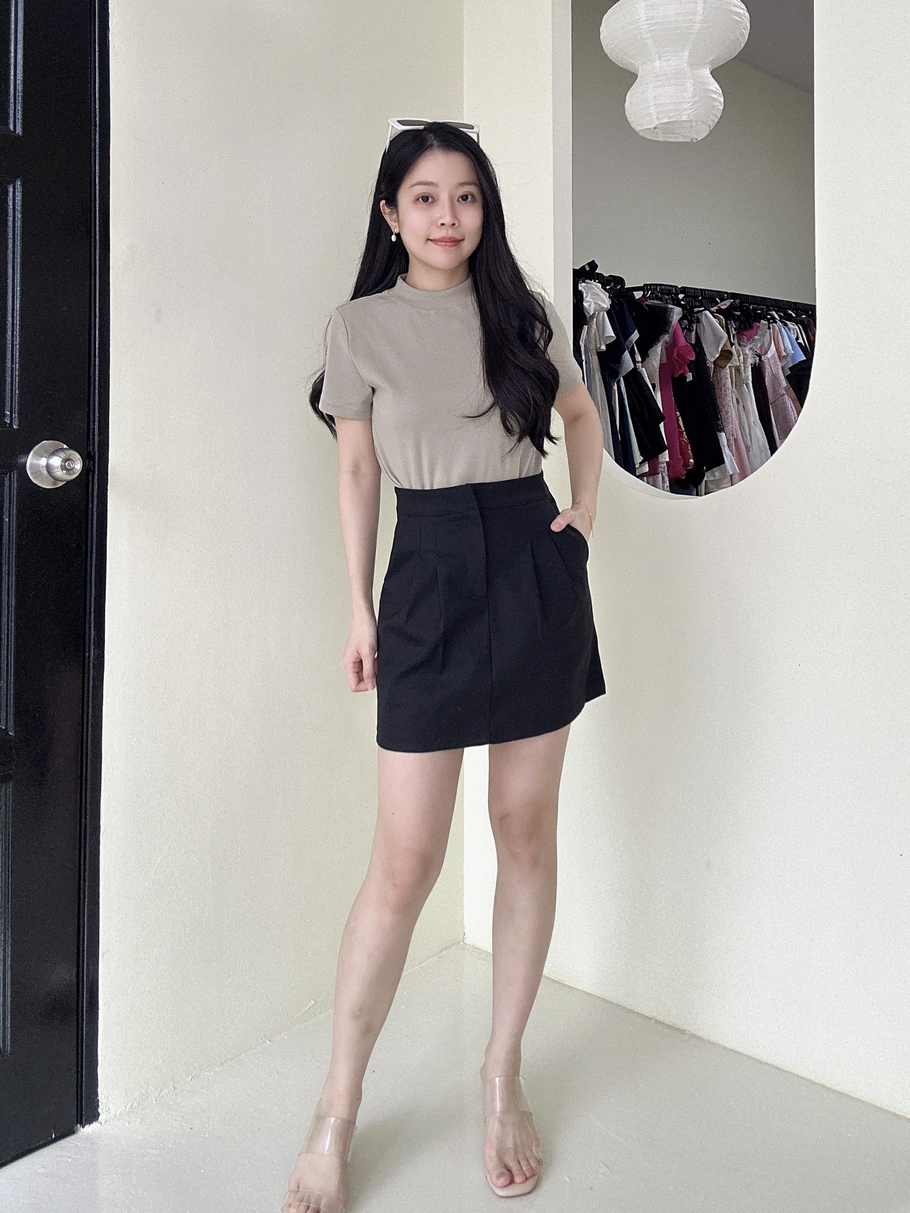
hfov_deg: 58.9
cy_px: 606
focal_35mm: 23
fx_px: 806
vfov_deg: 73.9
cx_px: 455
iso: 100
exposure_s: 1/60
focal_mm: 2.69
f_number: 1.9
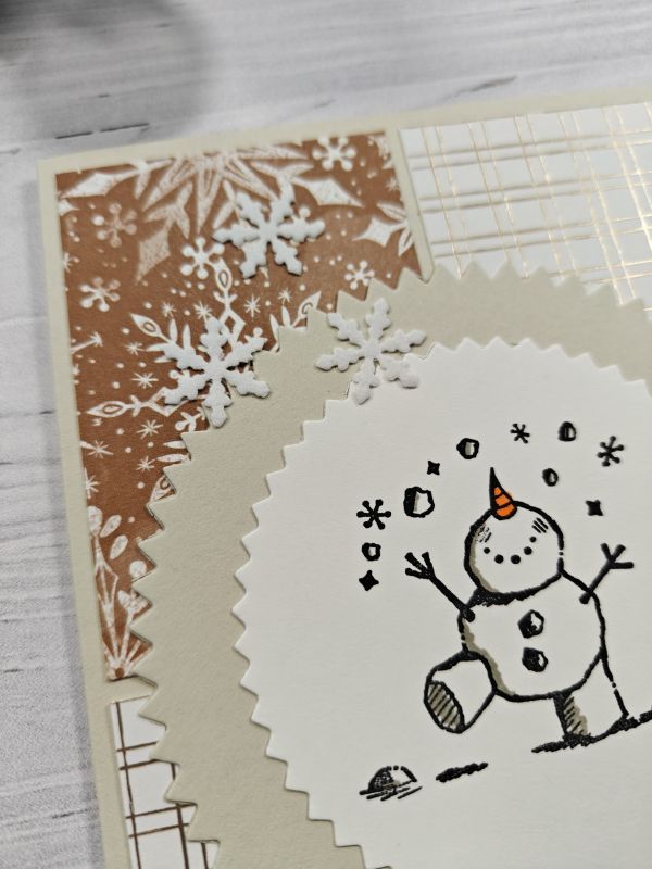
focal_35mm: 24
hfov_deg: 56.8
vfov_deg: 71.6
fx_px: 603
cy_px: 434
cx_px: 326
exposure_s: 1/93
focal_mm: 5.59
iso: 500
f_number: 1.8
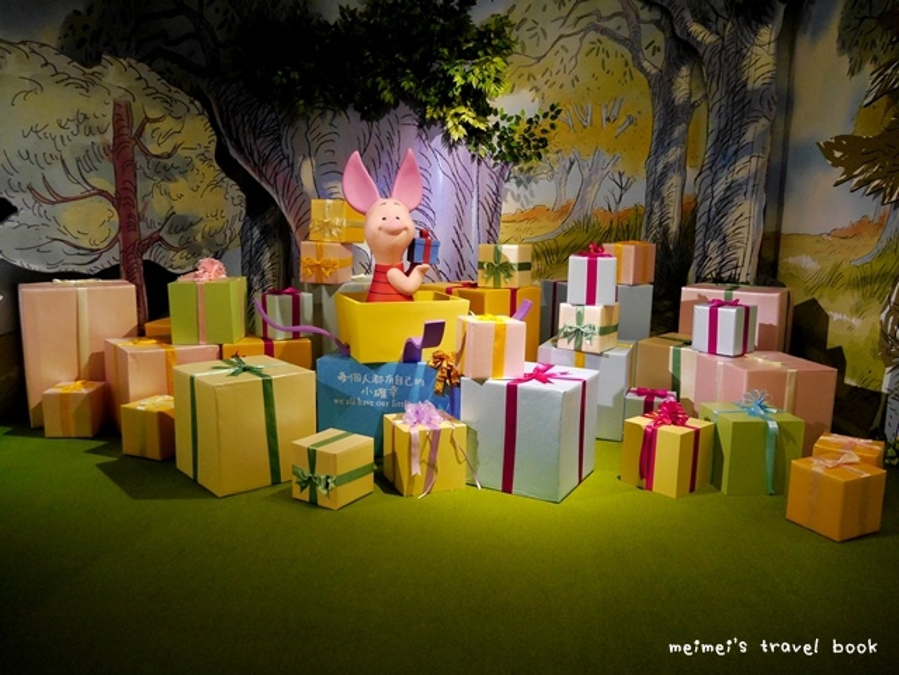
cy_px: 338
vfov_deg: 49.8
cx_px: 450
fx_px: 728
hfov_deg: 63.4
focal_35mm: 28
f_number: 3.5
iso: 1600
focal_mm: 14
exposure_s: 1/100
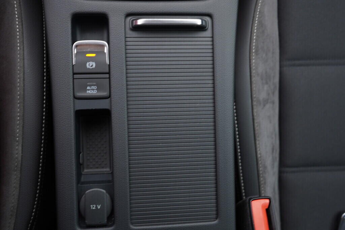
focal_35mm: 36
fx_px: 345
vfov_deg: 36.9
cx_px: 172
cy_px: 115
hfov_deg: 53.1
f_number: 2.8
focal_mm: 24
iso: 250
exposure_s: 1/40
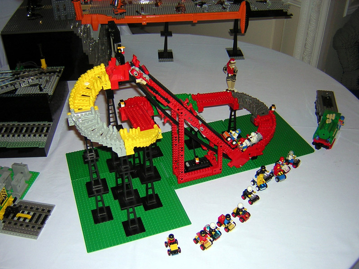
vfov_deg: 39.7
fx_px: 373
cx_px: 180
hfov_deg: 51.4
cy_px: 134
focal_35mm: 36
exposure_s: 1/60.1
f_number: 2.6
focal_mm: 4.7
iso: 100
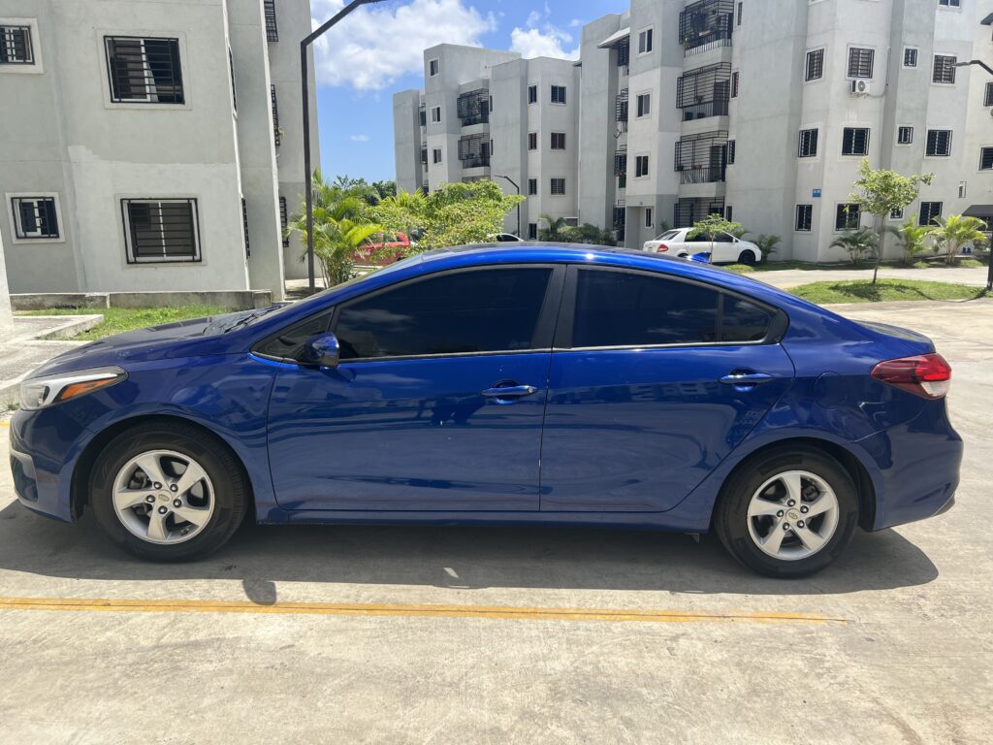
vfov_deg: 53.1
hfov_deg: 67.3
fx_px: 746
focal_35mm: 26
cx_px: 496
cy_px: 372
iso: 50
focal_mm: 5.7
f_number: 1.5
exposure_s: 1/2299
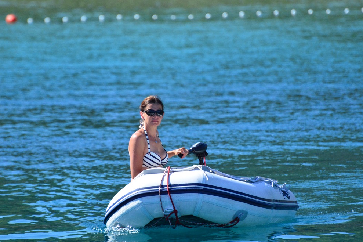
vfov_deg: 3.0
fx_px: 4577
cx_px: 182
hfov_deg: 4.5
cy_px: 121
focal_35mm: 454
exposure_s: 1/5000
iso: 2000
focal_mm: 300
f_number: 5.6
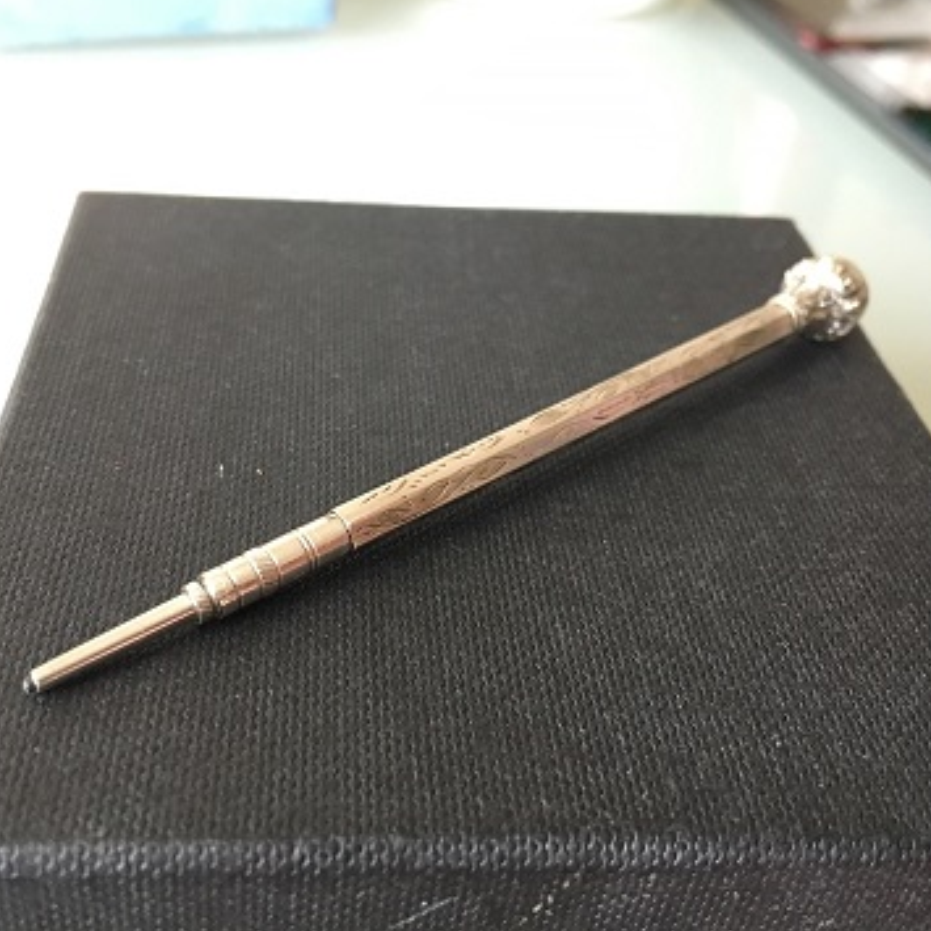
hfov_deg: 47.2
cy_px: 456
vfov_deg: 47.2
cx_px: 430
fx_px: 1065
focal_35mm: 35
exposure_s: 1/17
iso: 200
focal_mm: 4.15
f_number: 2.2
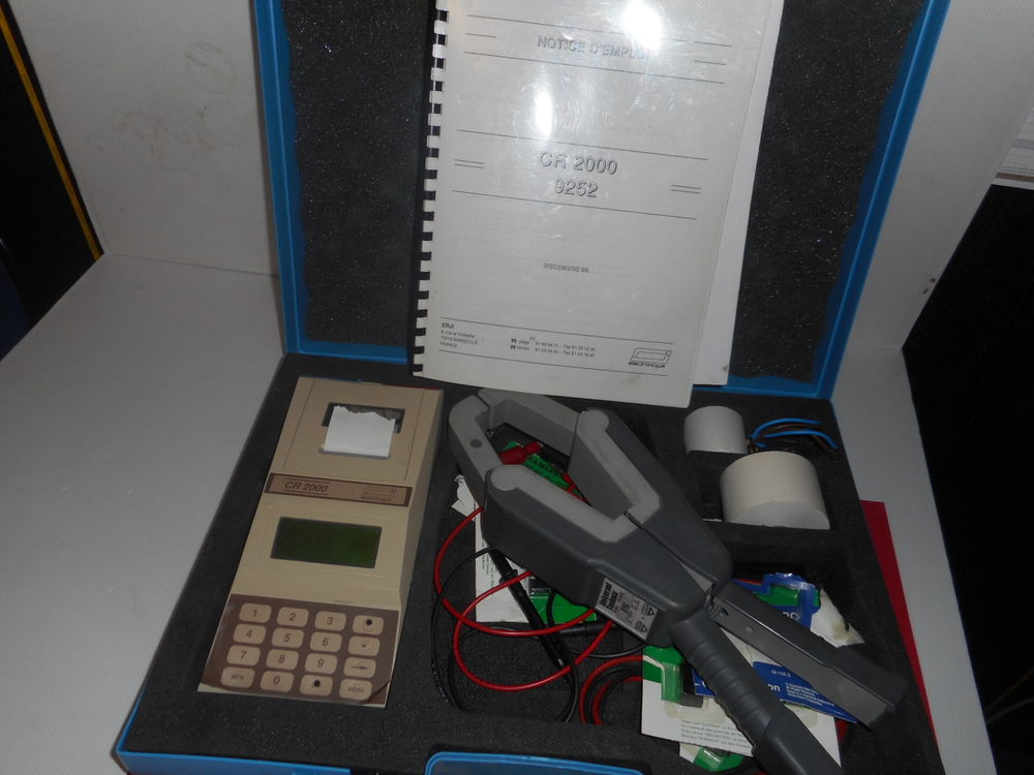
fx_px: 747
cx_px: 517
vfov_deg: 54.9
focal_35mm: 25
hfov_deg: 69.4
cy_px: 388
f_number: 3.7
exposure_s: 1/25
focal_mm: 4.5
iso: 80
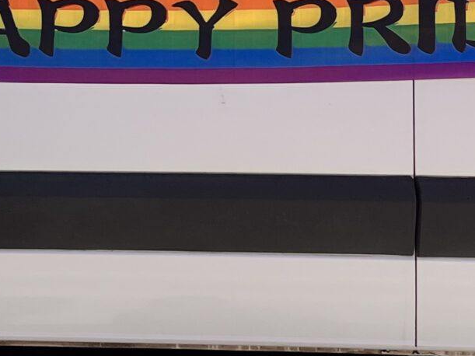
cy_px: -54
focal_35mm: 109
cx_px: 225
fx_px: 1495
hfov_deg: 18.0
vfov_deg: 13.3
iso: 50
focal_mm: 5.7
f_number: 1.5
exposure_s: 1/2252
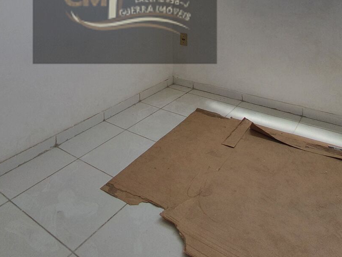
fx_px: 306
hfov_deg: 57.5
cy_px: -28
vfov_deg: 37.7
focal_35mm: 31
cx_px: 125
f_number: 2.2
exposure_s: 1/298
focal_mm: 1.8
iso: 50
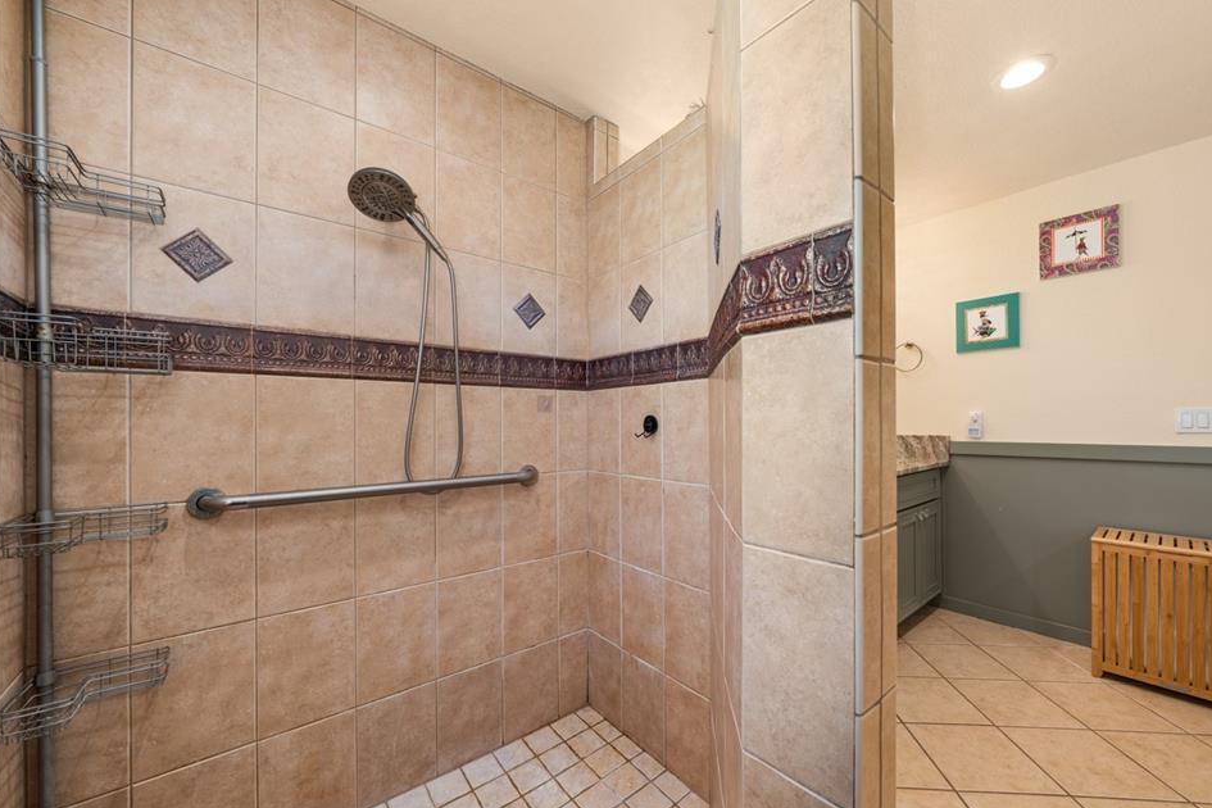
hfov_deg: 108.2
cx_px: 640
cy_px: 407
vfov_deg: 85.4
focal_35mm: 13
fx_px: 438
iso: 400
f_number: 11
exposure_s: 1/4
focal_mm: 12
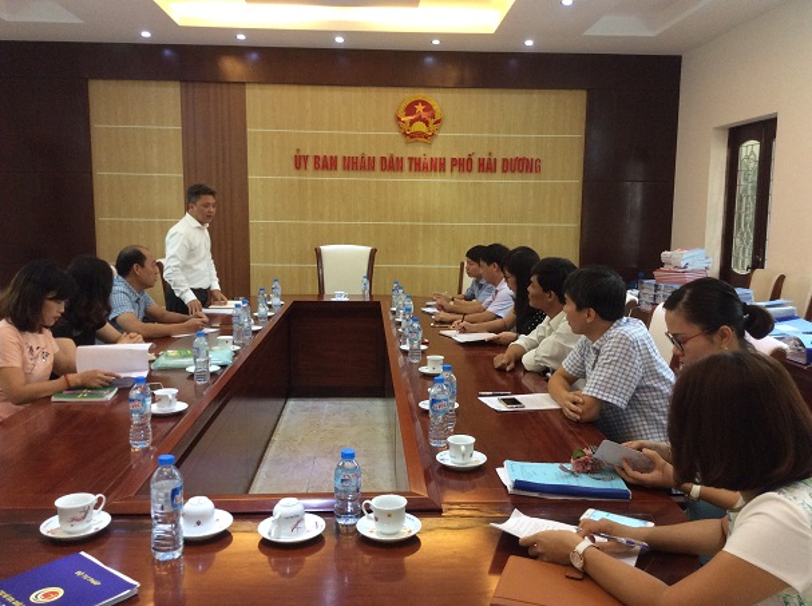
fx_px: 749
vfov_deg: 44.0
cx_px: 406
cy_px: 303
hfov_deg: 56.9
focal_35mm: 32
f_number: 2.4
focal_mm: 3.3
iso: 100
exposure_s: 1/25
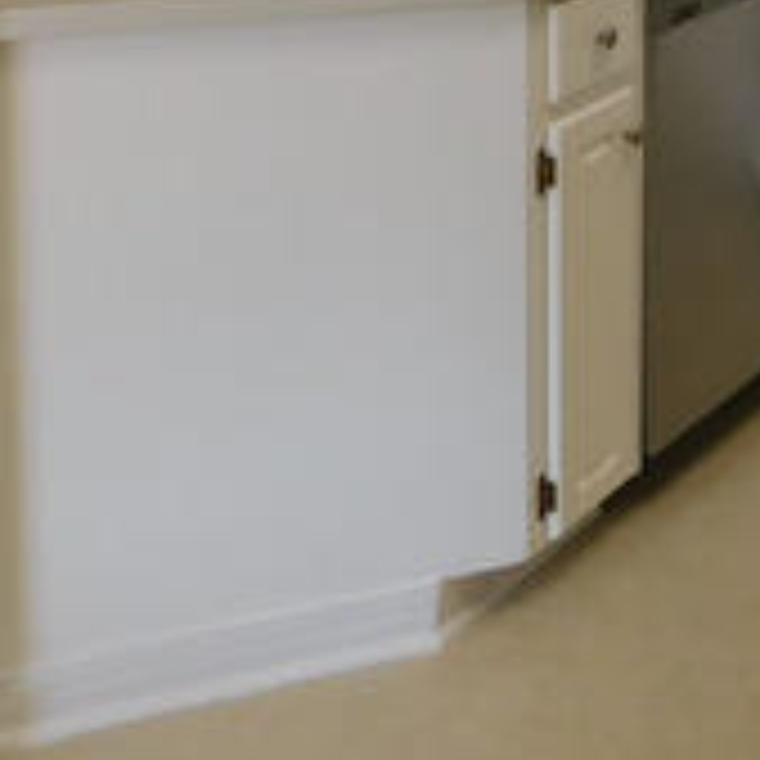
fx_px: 1913
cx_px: 1133
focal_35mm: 77
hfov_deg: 19.6
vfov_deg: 20.0
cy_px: -310
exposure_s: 1/50
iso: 125
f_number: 3
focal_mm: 4
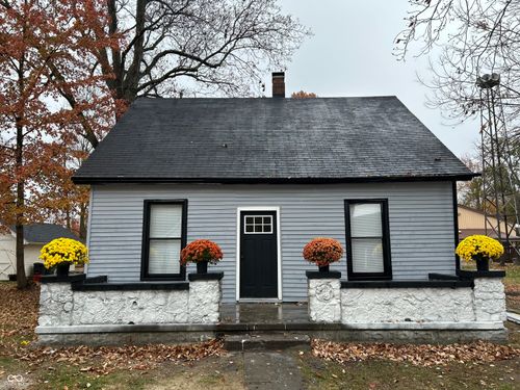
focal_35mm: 26
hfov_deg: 67.3
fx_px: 391
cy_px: 195
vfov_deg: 53.1
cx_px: 260
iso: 50
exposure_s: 1/902
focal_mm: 5.7
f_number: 1.5
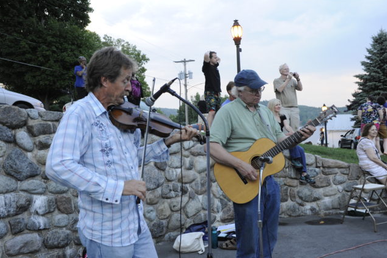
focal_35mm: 33
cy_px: 127
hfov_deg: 57.2
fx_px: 355
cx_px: 189
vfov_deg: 40.0
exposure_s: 1/200
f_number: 5.6
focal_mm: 32
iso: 1600
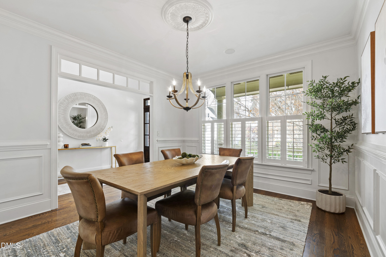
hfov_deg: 100.4
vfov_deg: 77.3
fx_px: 161
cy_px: 128
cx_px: 193
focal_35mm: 15
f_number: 9
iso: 100
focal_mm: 10
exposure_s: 1/2
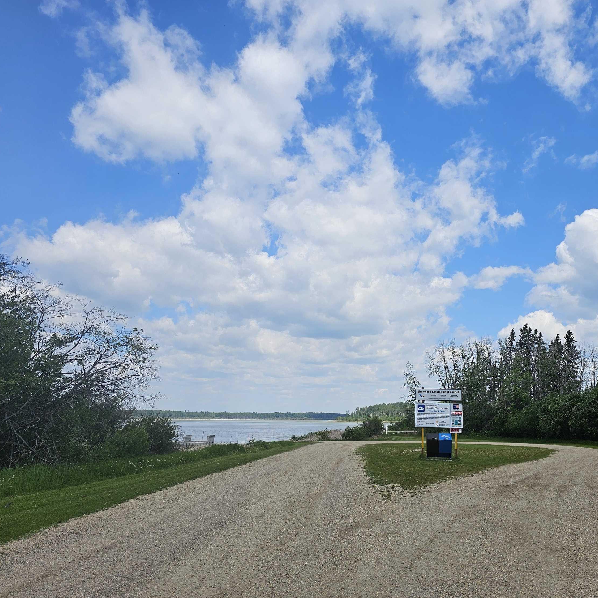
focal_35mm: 28
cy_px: 304
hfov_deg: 56.6
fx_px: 547
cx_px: 374
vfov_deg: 57.3
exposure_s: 1/1339
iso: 10
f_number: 1.7
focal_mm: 6.3
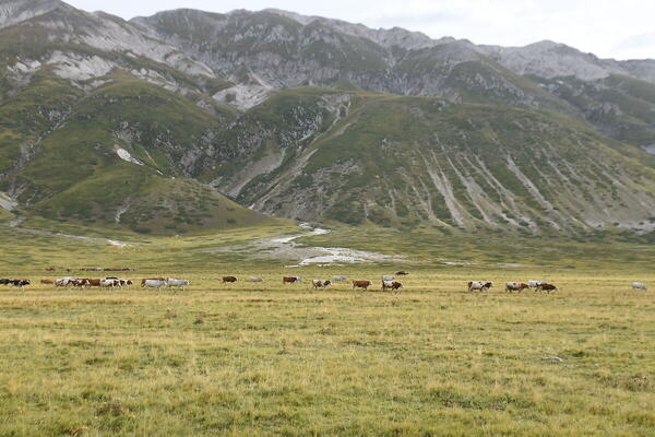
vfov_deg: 28.1
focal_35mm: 48
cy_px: 218
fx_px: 873
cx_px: 328
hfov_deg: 41.1
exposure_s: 1/400
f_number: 10
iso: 400
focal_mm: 32
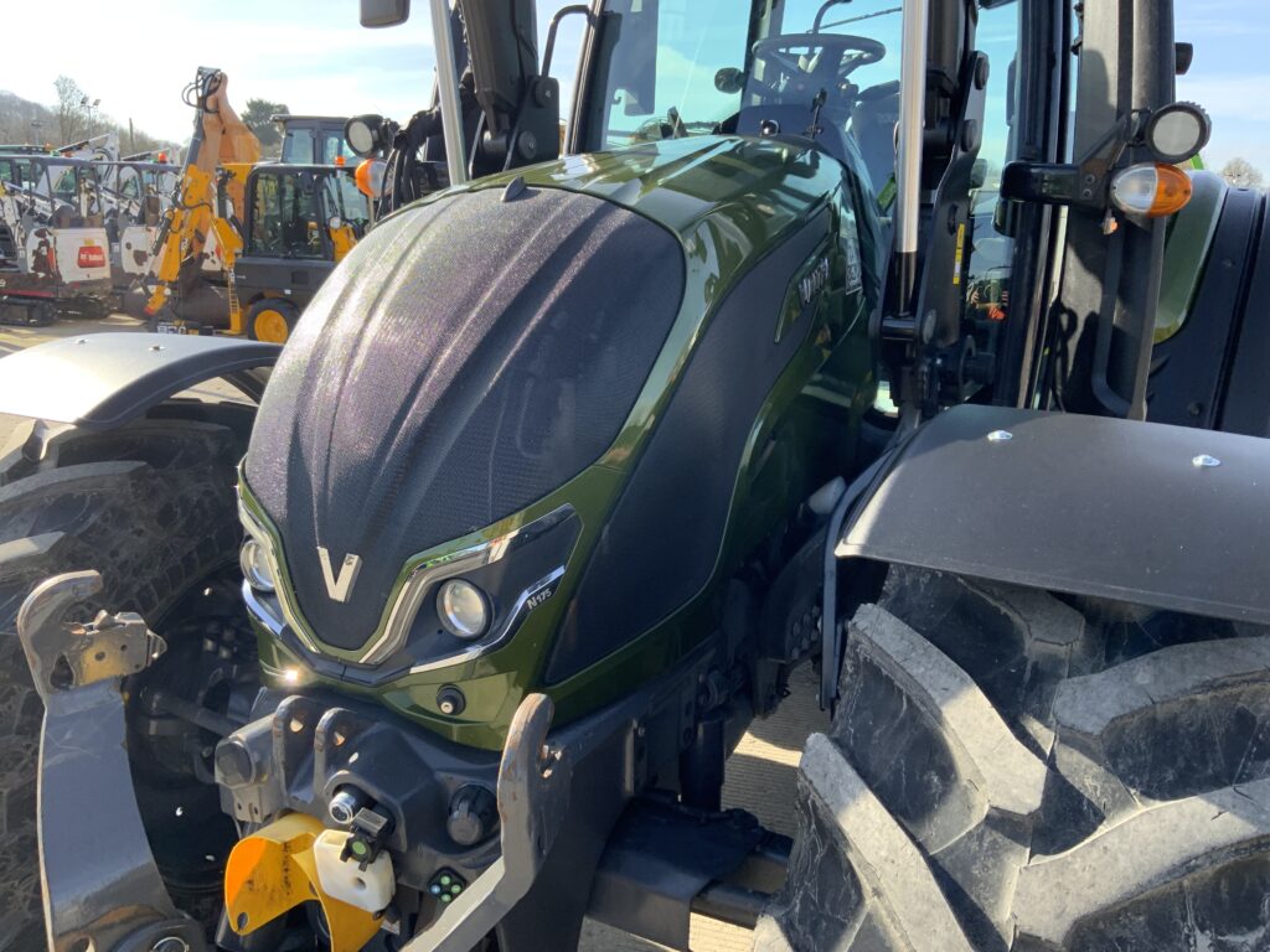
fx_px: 1064
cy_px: 476
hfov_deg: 61.7
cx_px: 635
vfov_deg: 48.2
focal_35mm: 29
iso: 16
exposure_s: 1/386
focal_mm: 3
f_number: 1.8
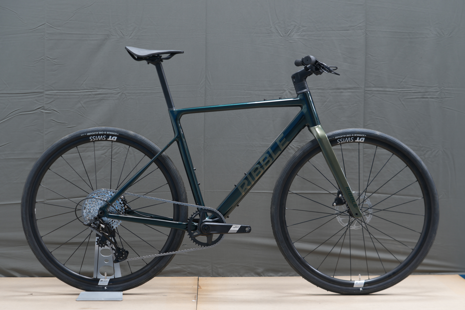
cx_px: 232
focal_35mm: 70
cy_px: 155
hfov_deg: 28.8
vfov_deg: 19.5
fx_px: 904
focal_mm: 70
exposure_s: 1/6
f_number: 5
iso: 100
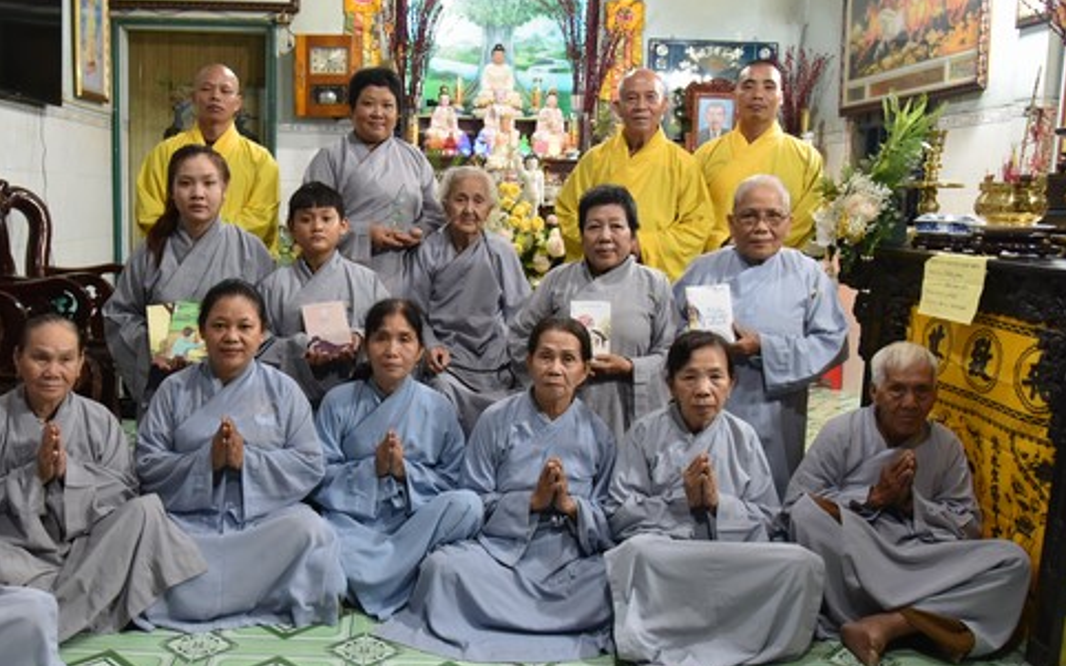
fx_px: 958
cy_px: 327
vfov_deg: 38.3
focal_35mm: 33
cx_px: 396
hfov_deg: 57.4
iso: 1600
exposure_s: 1/60
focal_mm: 24
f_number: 4
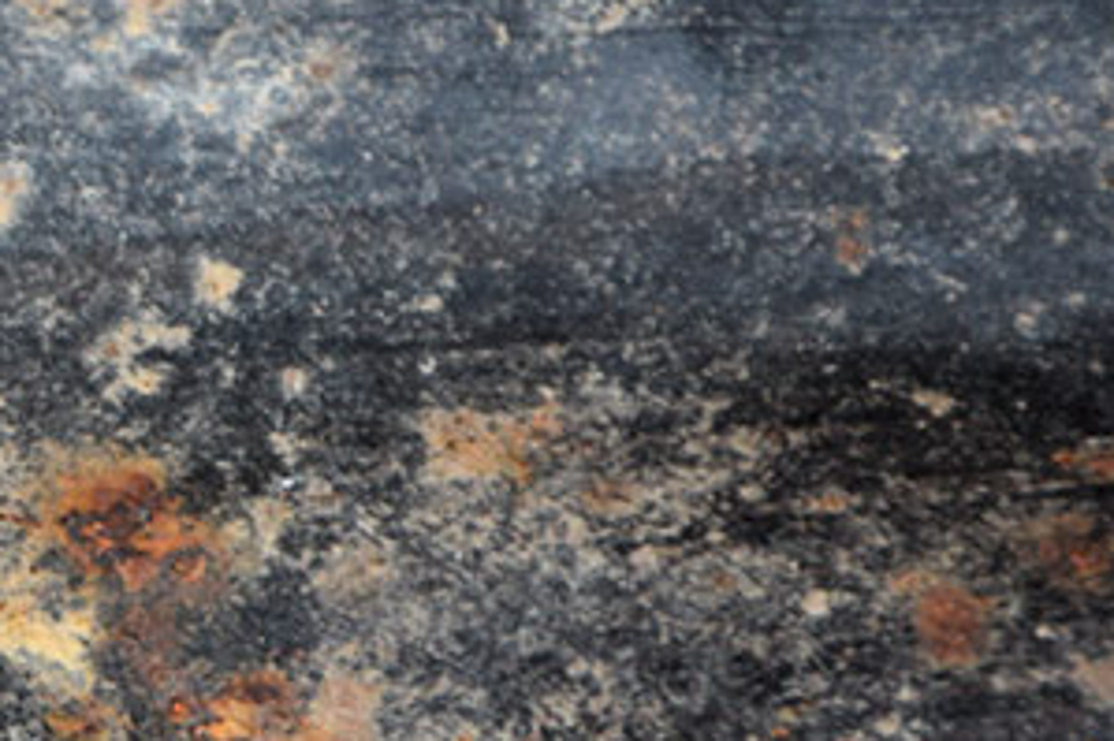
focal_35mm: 633
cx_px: -600
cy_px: 492
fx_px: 19577
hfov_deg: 3.2
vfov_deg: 2.2
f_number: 7.1
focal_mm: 105
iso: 400
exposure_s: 1/200
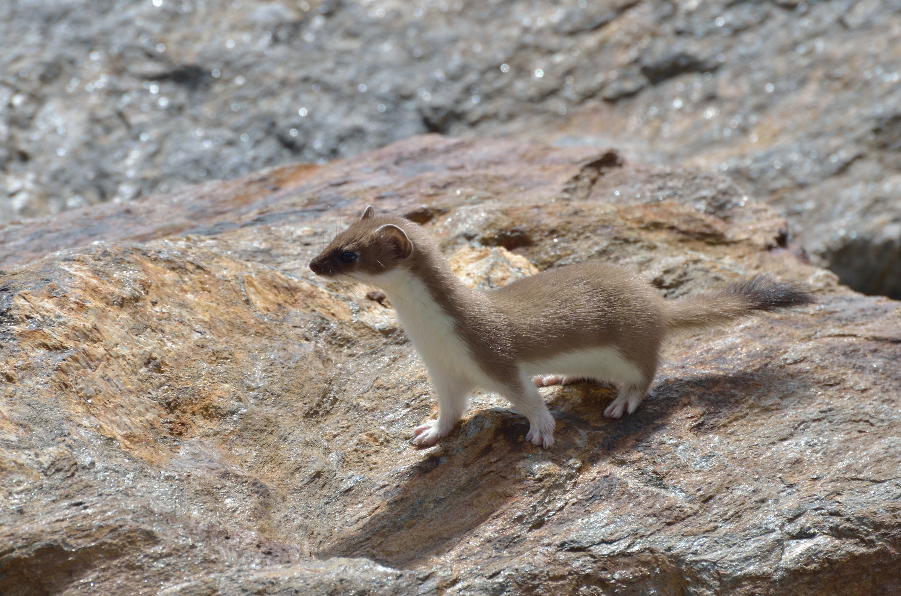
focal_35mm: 450
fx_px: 11238
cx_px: 450
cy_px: 298
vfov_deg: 3.0
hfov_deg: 4.6
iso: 250
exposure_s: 1/800
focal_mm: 300
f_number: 8
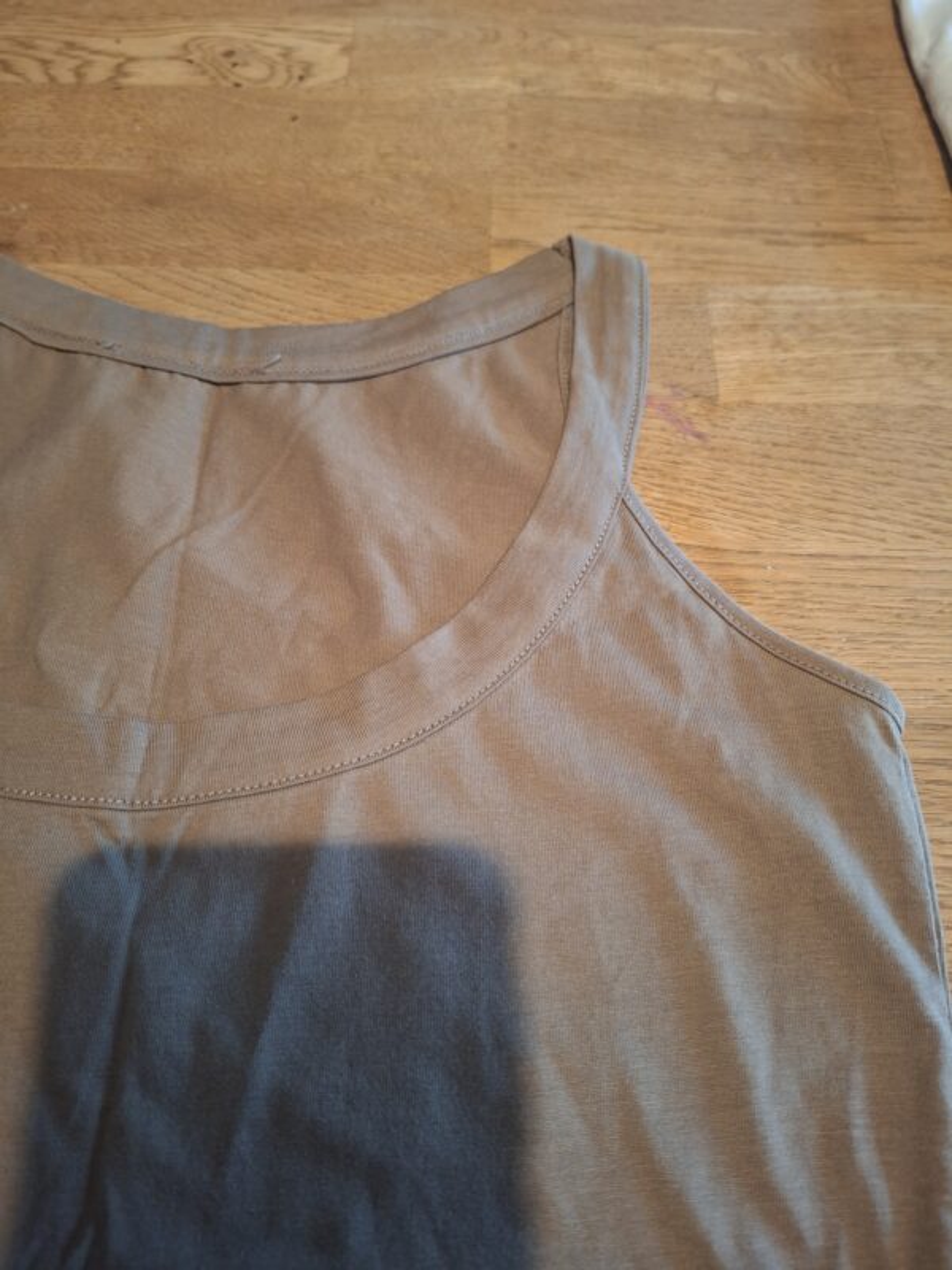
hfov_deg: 58.9
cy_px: 635
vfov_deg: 73.9
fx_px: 843
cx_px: 476
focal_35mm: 23
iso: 500
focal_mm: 5.54
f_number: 1.8
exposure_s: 1/25
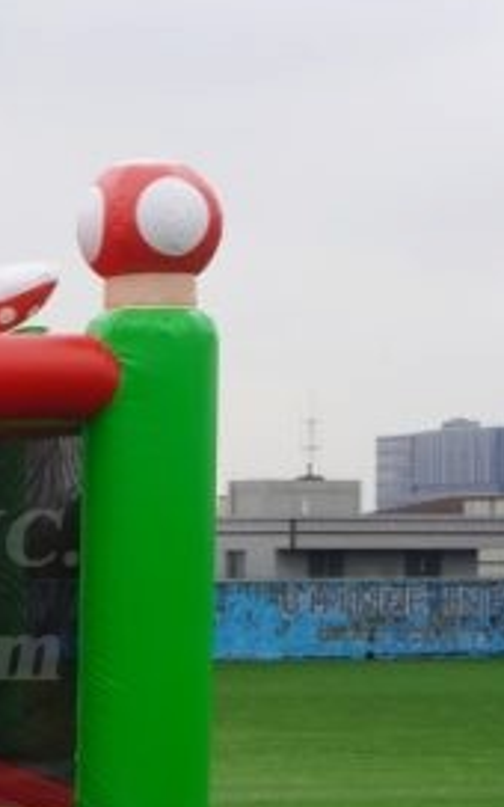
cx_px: -457
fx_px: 2022
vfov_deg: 22.4
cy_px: 595
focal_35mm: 92
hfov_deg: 12.7
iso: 100
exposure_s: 1/320
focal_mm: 16
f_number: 5.6
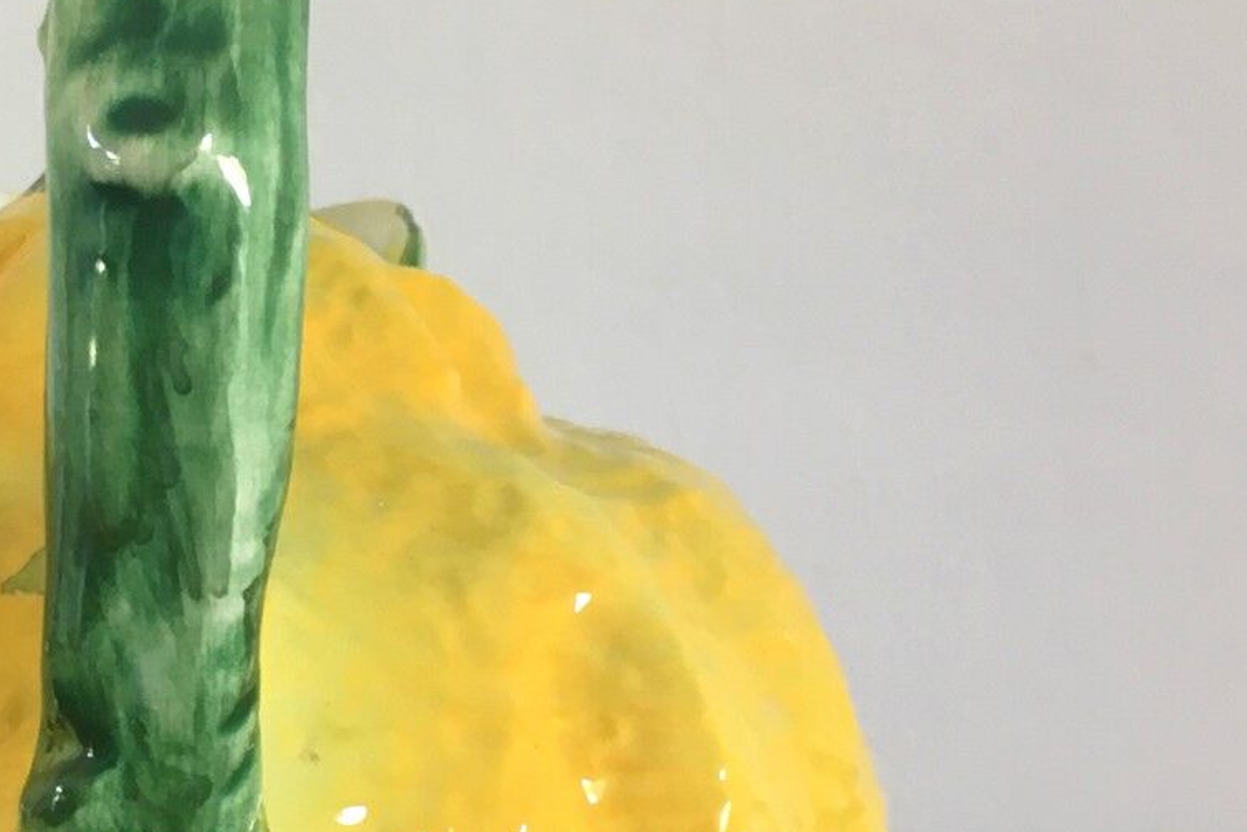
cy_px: 495
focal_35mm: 80
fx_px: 2771
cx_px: 174
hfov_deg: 24.8
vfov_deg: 17.1
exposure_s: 1/33
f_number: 2.2
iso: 64
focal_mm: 4.15
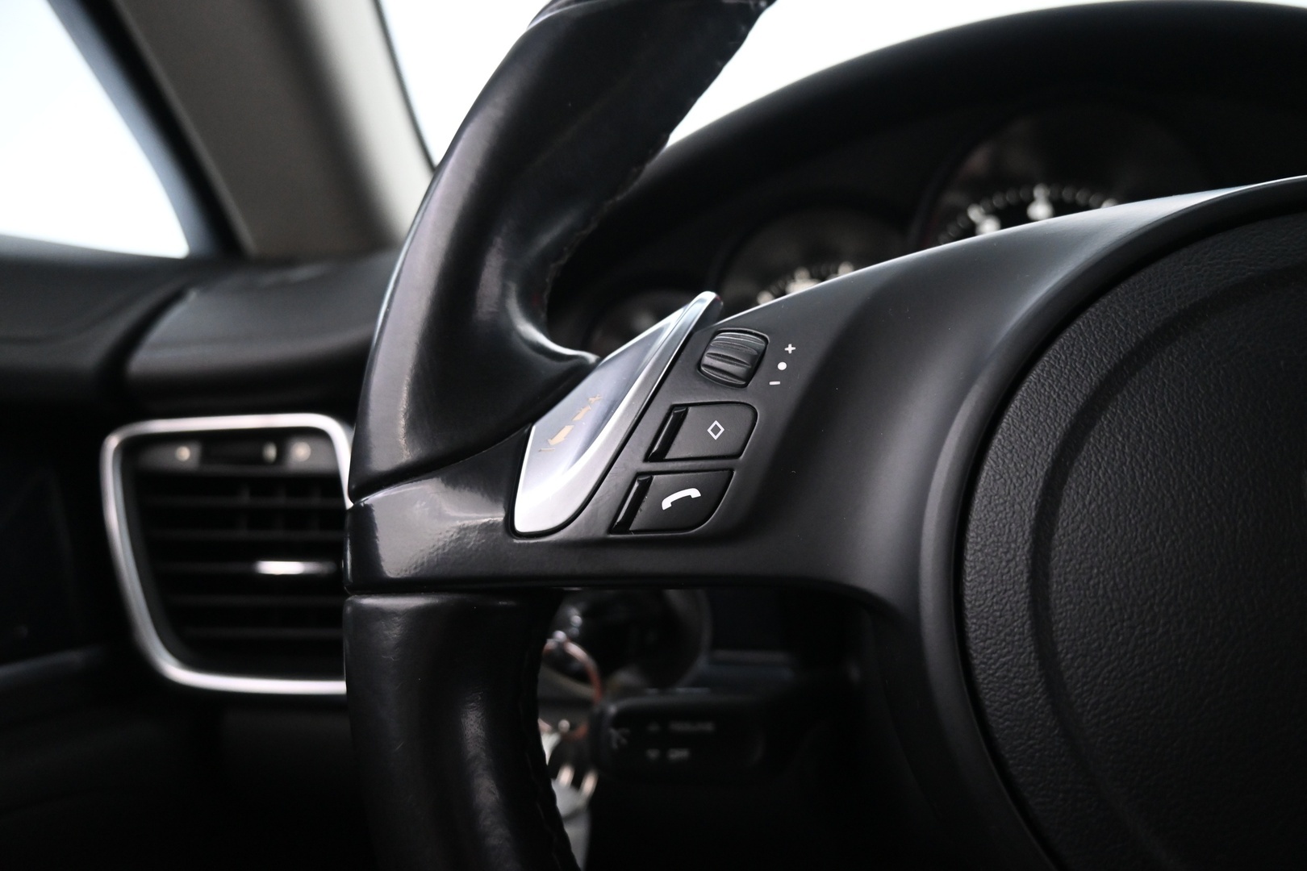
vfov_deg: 53.1
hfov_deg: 73.7
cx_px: 654
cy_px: 436
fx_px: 871
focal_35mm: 24
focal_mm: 16
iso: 2500
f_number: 3.5
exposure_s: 1/25
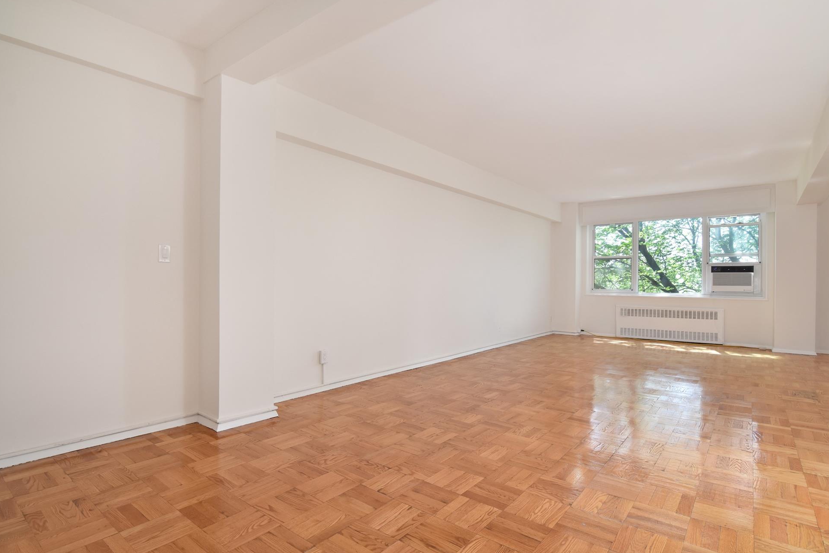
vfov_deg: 68.8
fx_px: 404
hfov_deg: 91.5
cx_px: 428
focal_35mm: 18
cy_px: 282
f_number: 8
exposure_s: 1/100
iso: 640
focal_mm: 11
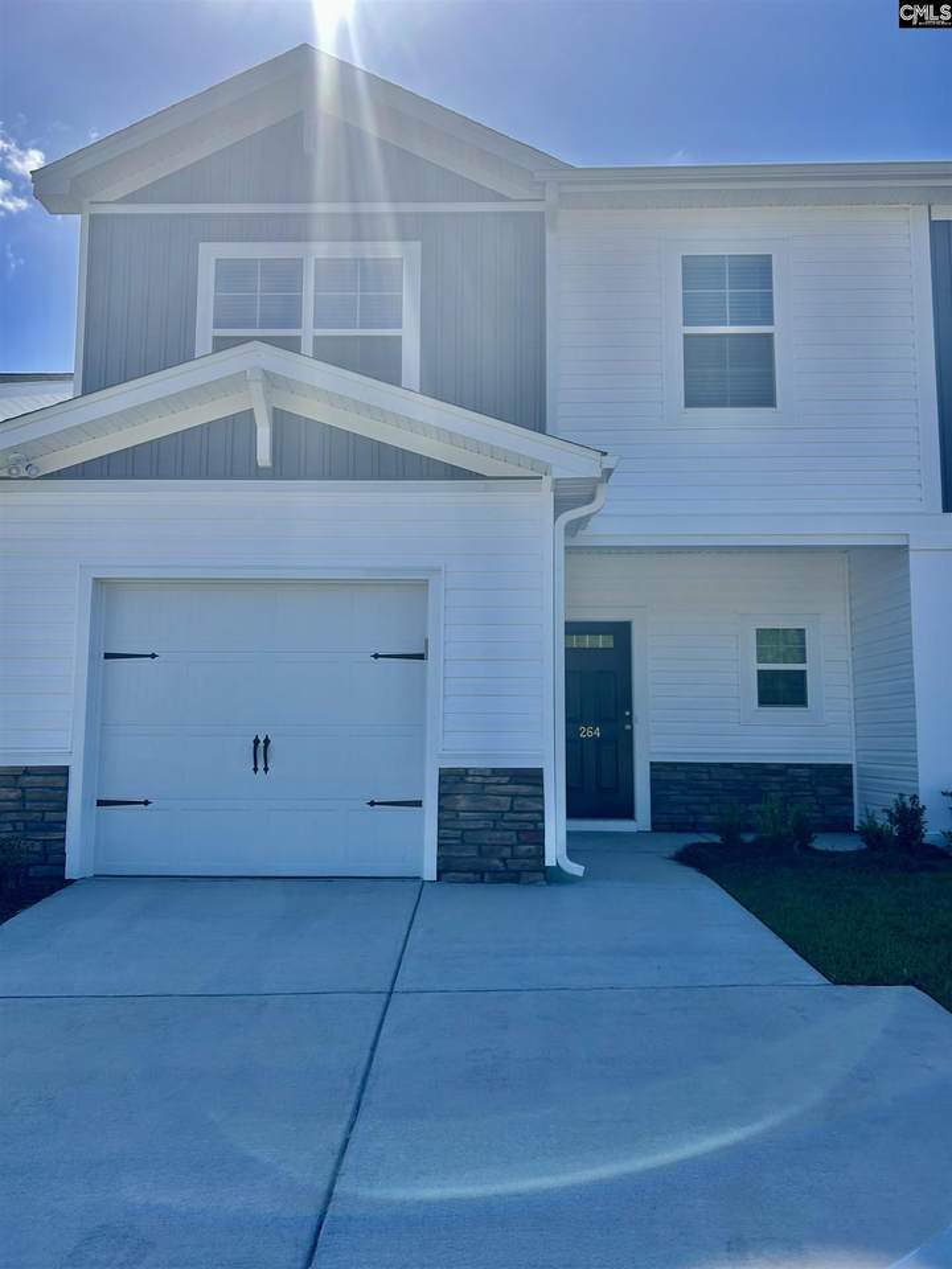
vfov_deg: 67.3
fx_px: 953
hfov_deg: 53.1
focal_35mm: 26
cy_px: 634
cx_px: 476
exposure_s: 1/4115
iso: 50
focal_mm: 5.7
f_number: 1.5
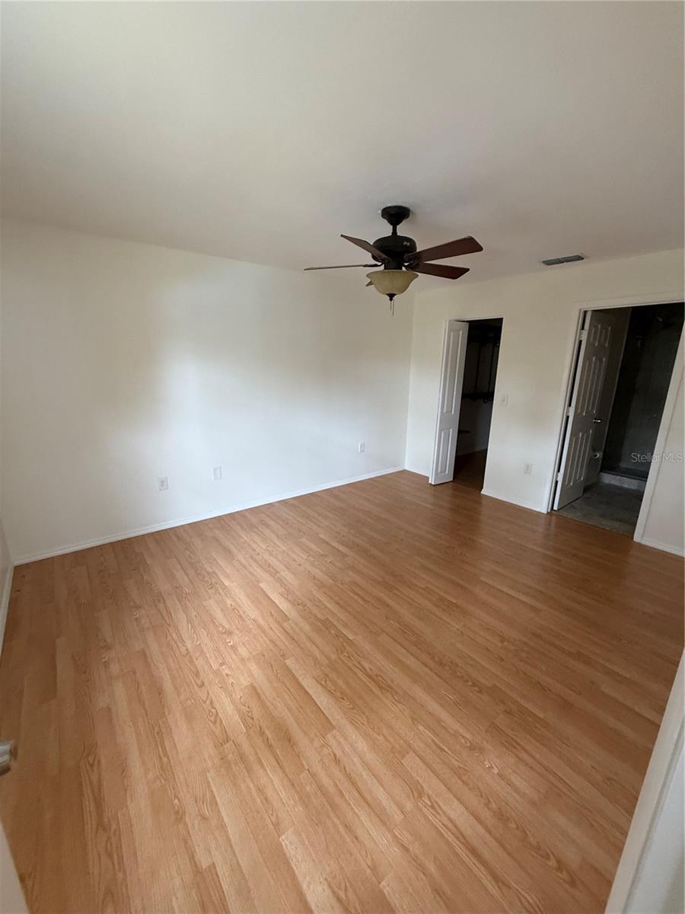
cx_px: 342
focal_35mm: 14
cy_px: 457
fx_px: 369
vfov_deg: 102.1
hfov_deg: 85.7
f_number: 2.2
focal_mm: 2.22
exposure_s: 1/77
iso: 320
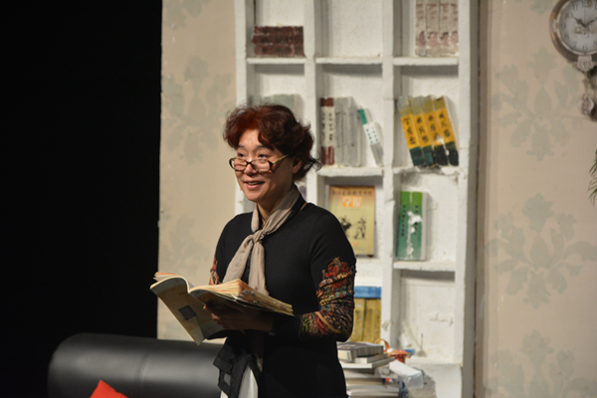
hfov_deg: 13.0
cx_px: 298
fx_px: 2612
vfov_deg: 8.7
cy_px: 199
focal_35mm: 158
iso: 1250
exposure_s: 1/100
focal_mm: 105
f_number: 5.6
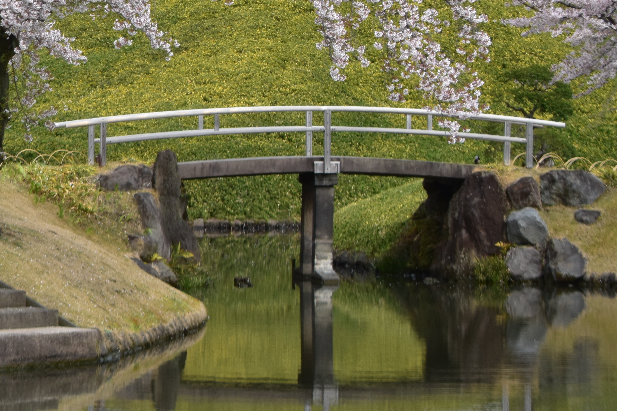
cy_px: -9
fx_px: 3104
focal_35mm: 181
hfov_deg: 11.4
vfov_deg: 7.5
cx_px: 293
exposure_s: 1/400
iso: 400
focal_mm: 55
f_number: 11
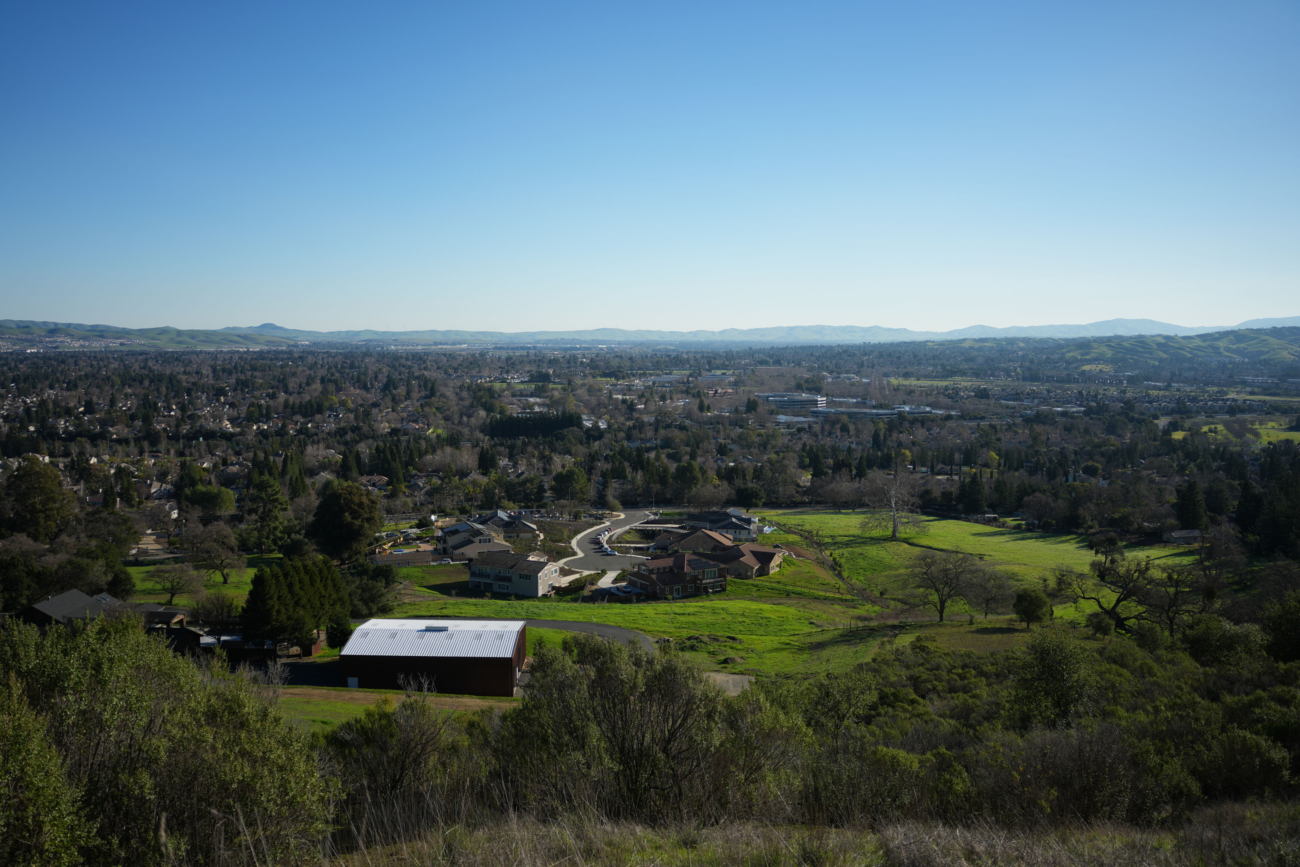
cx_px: 650
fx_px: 1011
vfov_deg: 46.4
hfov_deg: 65.5
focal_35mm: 28
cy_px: 434
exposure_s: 1/1000
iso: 100
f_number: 4
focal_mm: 28
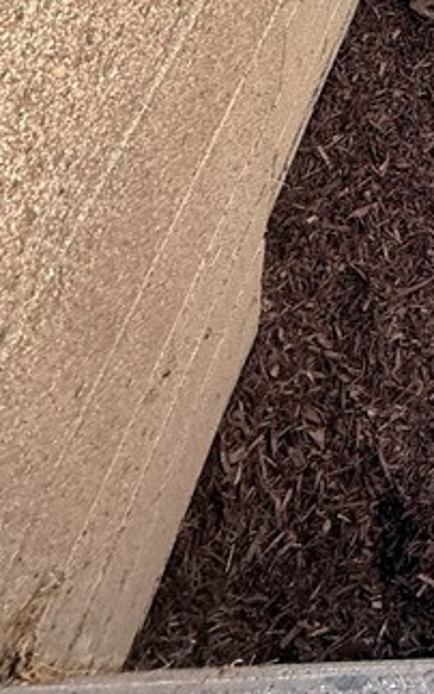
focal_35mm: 47
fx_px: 889
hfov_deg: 19.4
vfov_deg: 34.4
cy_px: -133
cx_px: 810
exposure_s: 1/99
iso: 125
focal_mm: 2.22
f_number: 2.2
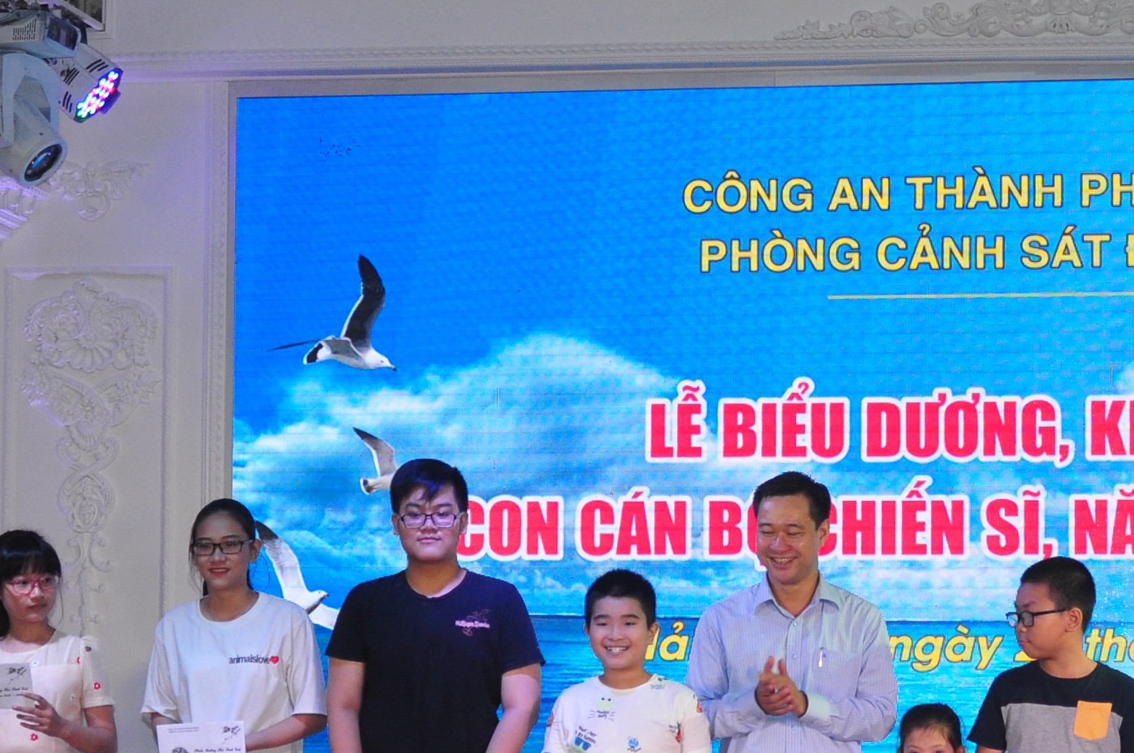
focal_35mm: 103
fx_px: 3249
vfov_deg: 13.2
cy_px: 498
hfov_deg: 19.8
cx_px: 653
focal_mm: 27
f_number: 3.8
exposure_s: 1/160
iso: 640
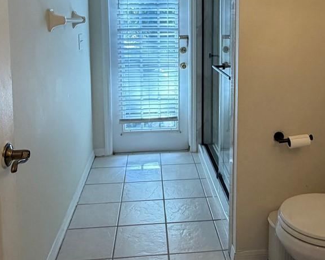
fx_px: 366
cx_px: 194
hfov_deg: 47.7
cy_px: 61
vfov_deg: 38.0
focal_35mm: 38
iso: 250
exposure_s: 1/120
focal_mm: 2.22
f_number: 2.2
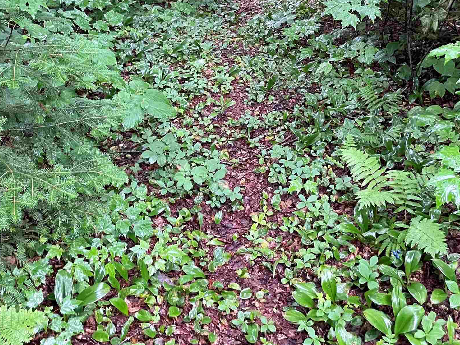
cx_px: 282
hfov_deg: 38.0
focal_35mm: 50
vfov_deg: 28.0
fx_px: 664
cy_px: 31
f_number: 1.6
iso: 160
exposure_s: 1/60
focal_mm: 4.2
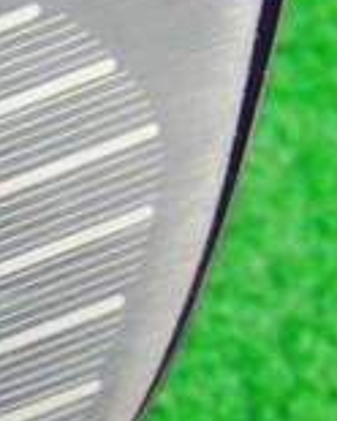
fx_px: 1858
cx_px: -527
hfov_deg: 9.1
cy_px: 353
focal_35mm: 149
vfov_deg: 12.9
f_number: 3.6
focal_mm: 6.42
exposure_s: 1/15
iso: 400
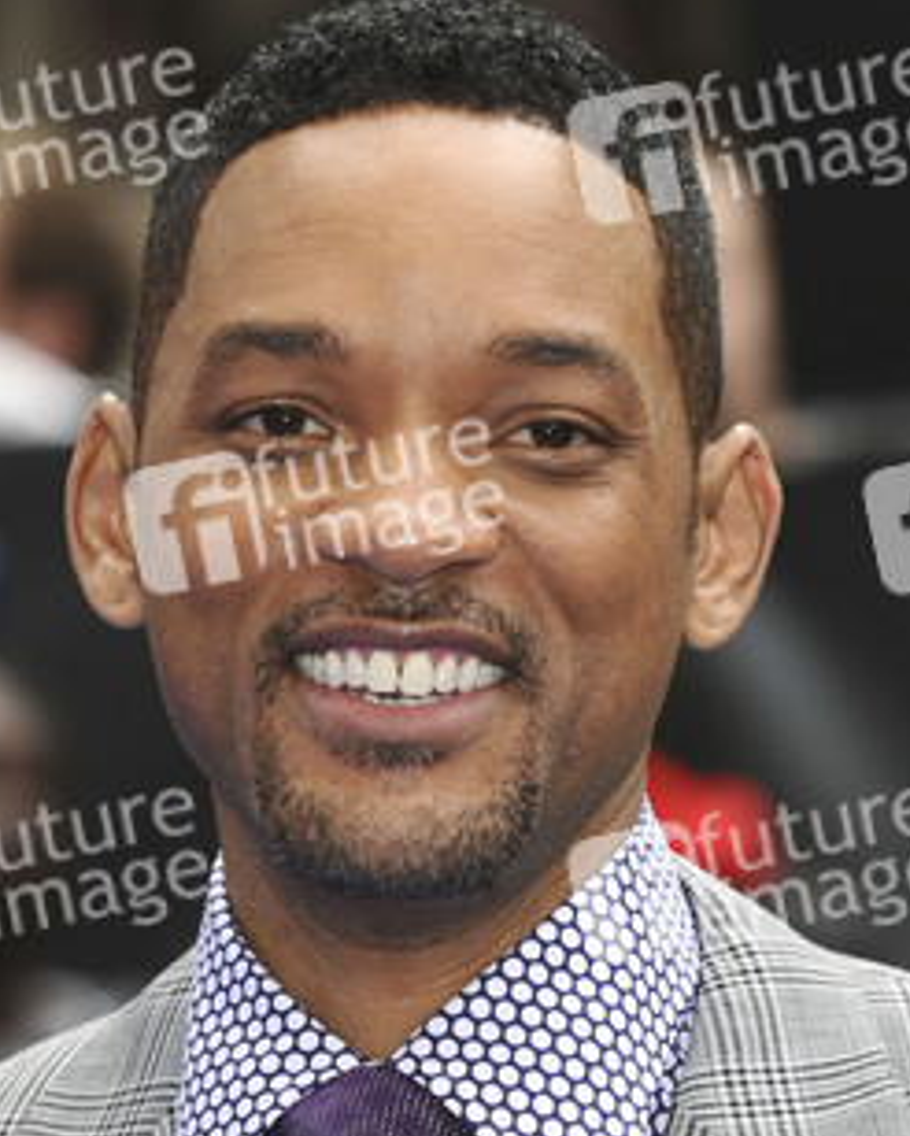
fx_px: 8328
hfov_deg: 6.3
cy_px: 692
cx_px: 424
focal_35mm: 248
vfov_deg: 7.8
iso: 320
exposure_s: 1/250
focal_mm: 135
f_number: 5
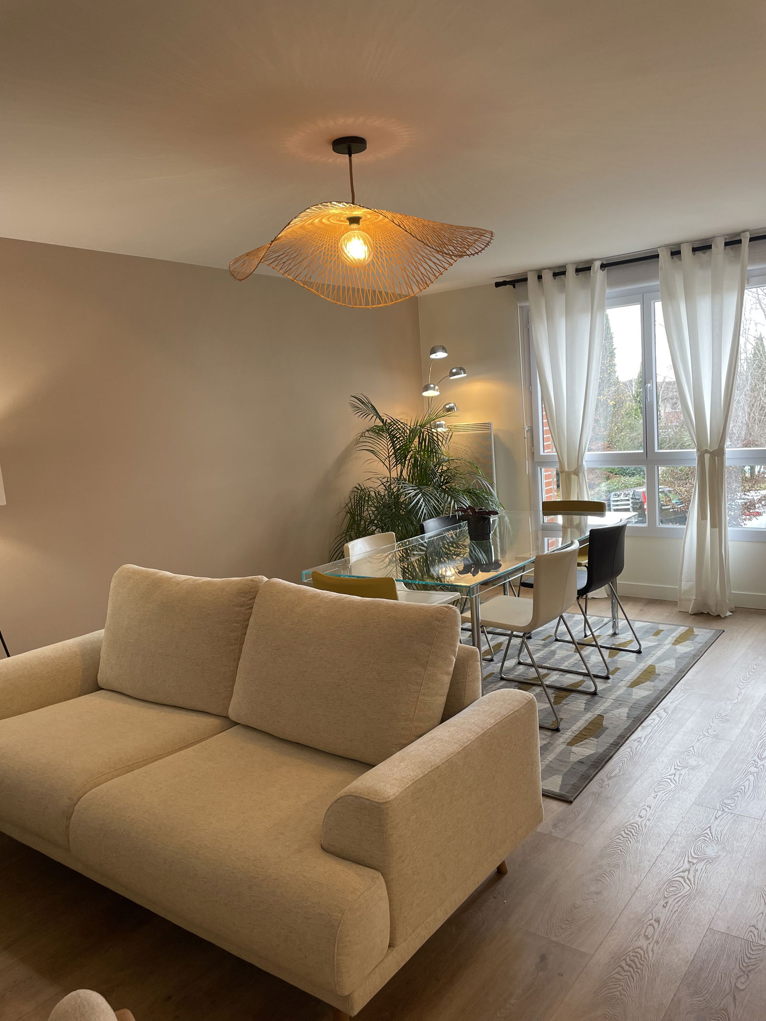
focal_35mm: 26
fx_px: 767
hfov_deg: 53.1
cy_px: 510
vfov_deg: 67.3
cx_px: 383
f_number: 1.6
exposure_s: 1/100
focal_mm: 4.2
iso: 100
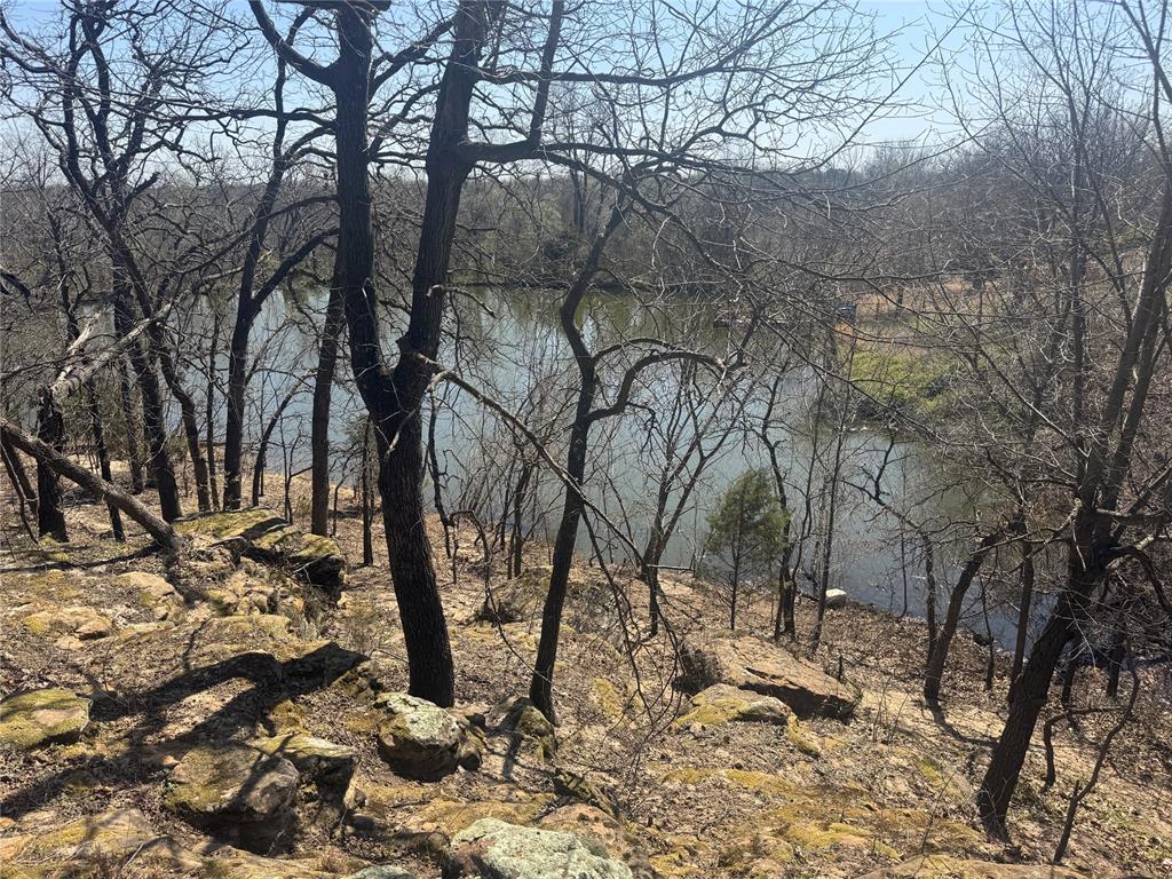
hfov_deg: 71.6
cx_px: 586
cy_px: 440
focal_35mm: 24
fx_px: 813
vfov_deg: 56.8
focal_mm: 6.76
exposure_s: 1/2833
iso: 80
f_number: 1.78
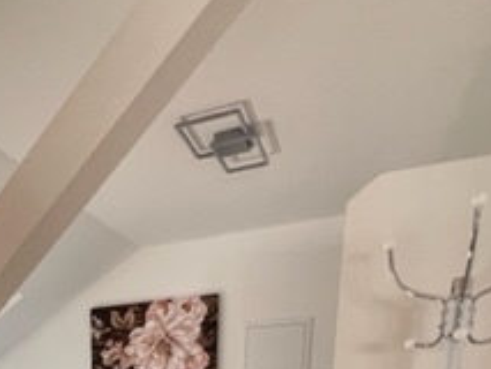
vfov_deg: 27.1
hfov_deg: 43.4
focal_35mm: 39
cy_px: 540
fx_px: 553
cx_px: 41
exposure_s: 1/99
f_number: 1.8
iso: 100
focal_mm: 1.57
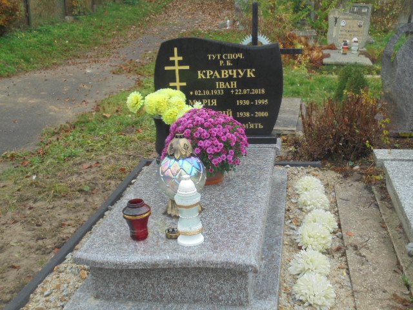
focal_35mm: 43
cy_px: 155
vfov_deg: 33.6
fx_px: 513
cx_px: 206
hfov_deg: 43.9
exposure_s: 1/50
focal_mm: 7.8
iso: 100
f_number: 4.5
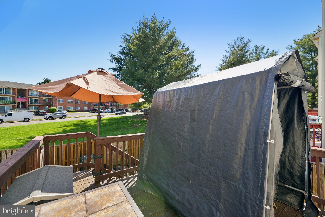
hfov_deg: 104.2
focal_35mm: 14
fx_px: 126
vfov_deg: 81.2
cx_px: 162
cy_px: 108
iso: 400
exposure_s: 1/500
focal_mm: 14
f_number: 7.1
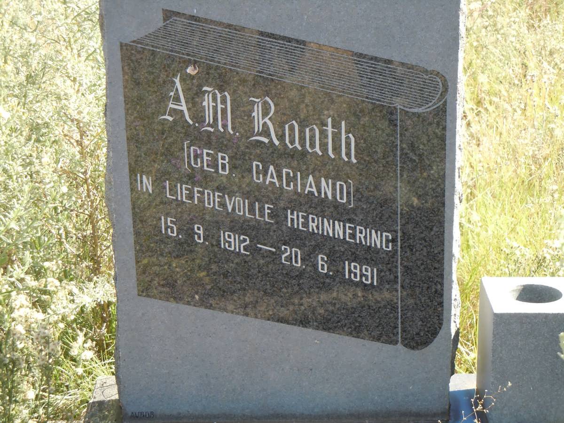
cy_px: 212
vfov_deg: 14.5
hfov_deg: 19.3
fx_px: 1662
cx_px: 282
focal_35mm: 102
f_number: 4.5
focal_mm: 18.3
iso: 200
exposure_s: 1/200
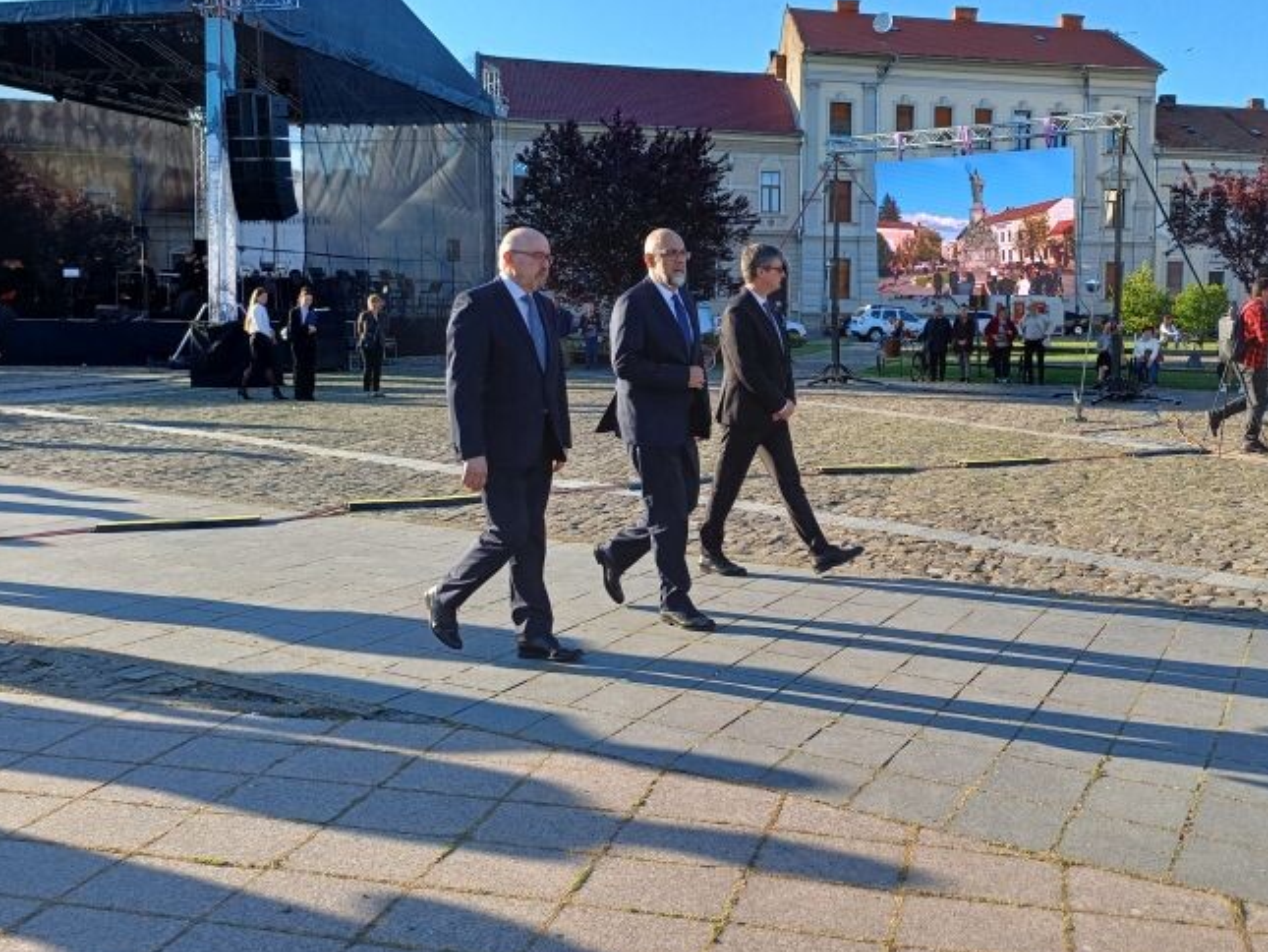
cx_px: 747
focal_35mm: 31
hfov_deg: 58.0
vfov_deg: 45.3
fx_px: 1136
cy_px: 401
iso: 50
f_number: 1.8
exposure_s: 1/529
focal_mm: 4.65
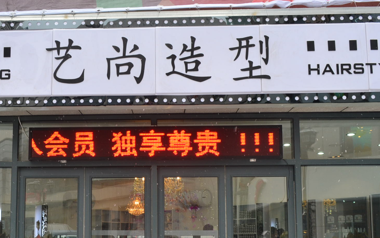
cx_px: 142
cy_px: 187
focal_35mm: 48
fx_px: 497
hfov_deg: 41.5
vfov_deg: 26.4
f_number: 9
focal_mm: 20
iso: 400
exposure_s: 1/100
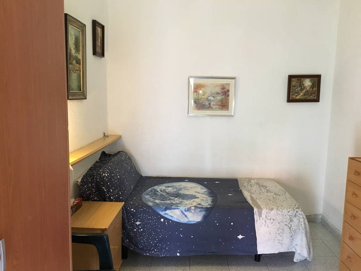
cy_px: 136
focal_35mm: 29
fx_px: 302
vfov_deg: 48.2
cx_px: 180
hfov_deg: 61.7
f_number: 2.2
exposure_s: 1/33
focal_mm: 4.15
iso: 200
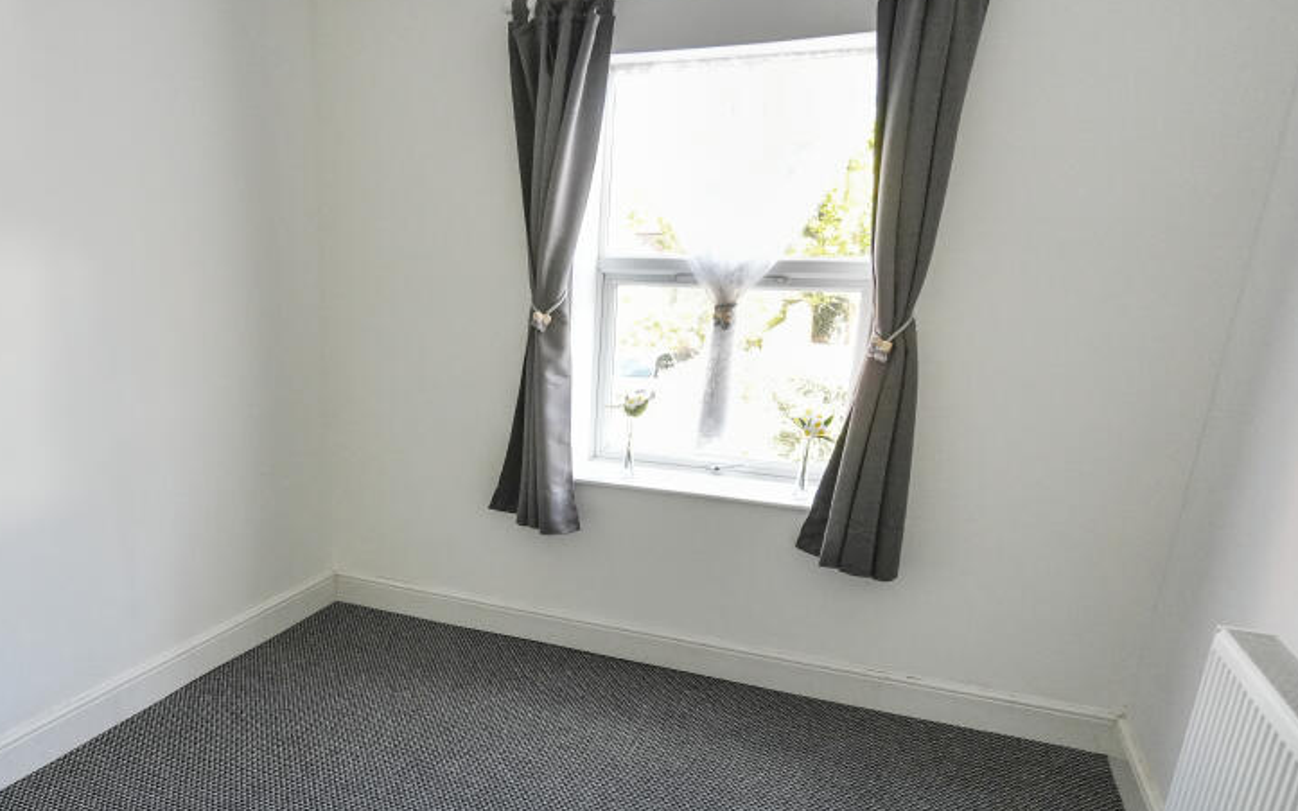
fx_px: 958
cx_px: 504
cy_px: 557
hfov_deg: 67.4
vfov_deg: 45.0
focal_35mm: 27
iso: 1250
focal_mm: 12.5
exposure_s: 1/160
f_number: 4
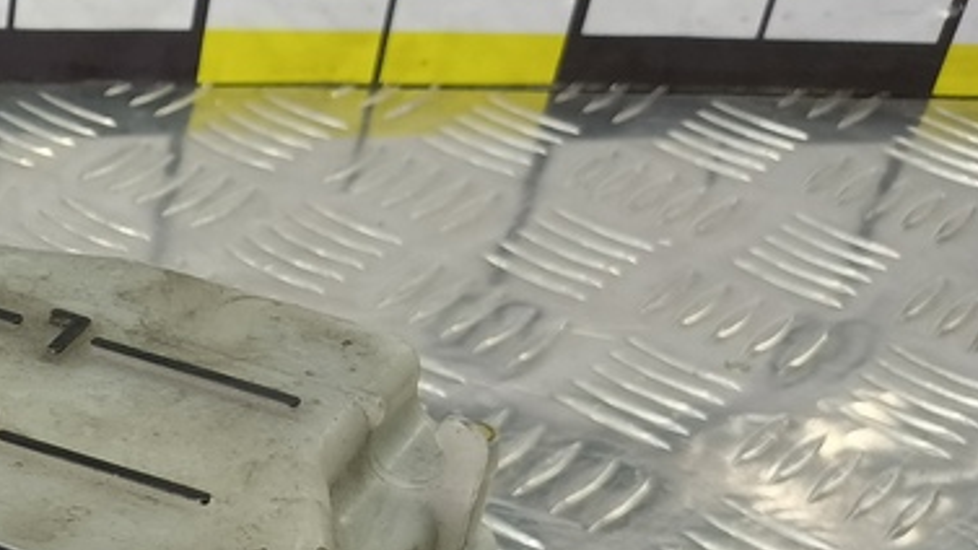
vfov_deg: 16.8
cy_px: 708
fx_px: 1763
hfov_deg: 25.8
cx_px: -345
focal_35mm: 68
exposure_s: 1/50
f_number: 1.6
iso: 185
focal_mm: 4.11
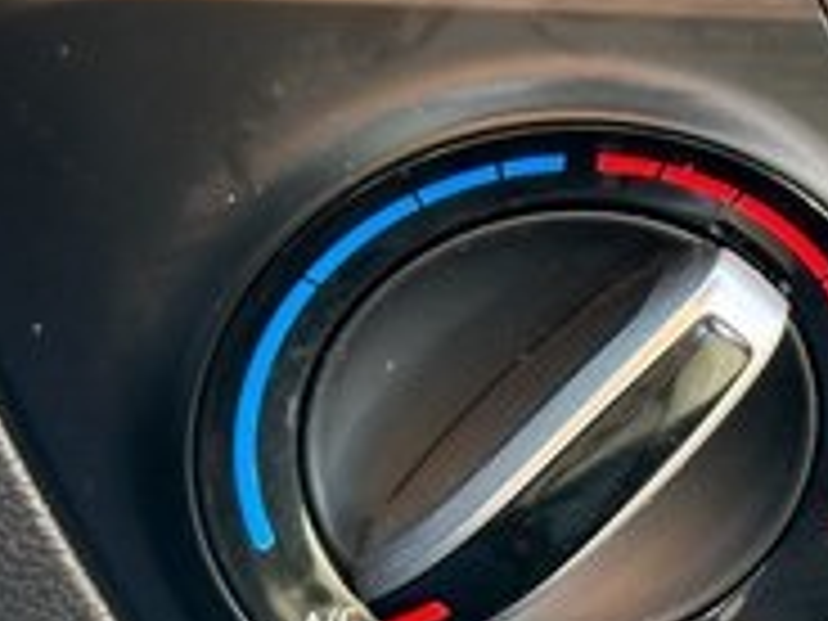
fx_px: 3995
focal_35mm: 167
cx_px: 1287
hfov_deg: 11.3
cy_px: 432
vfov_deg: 8.9
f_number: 1.78
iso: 160
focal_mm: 6.86
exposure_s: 1/60
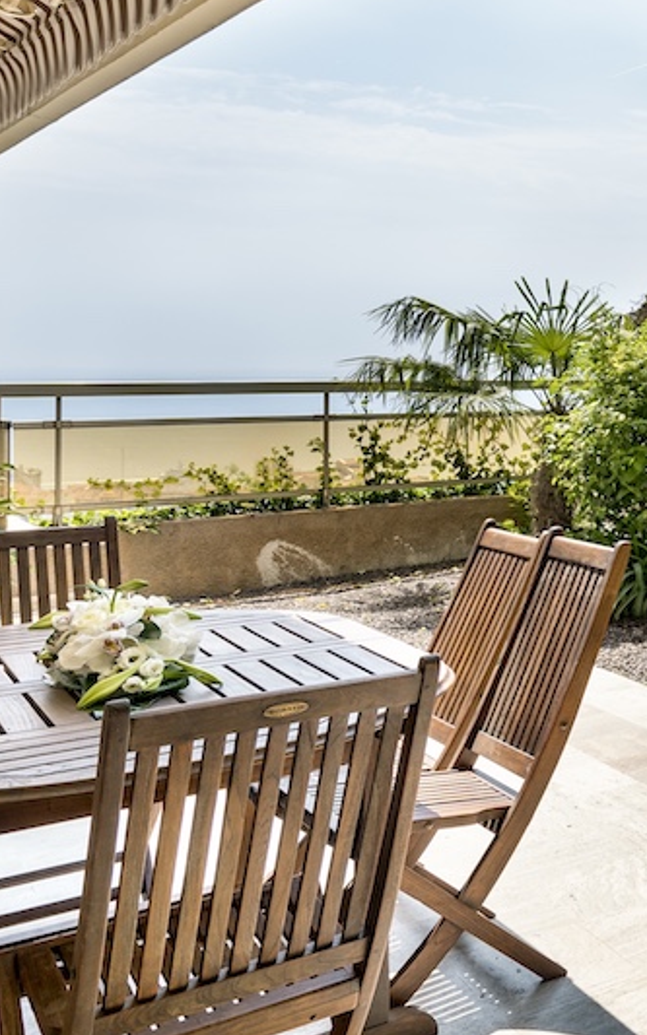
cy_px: 364
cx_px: 1125
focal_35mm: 43
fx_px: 1213
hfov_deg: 21.3
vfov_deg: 45.7
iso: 100
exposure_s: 1/200
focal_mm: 15
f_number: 8
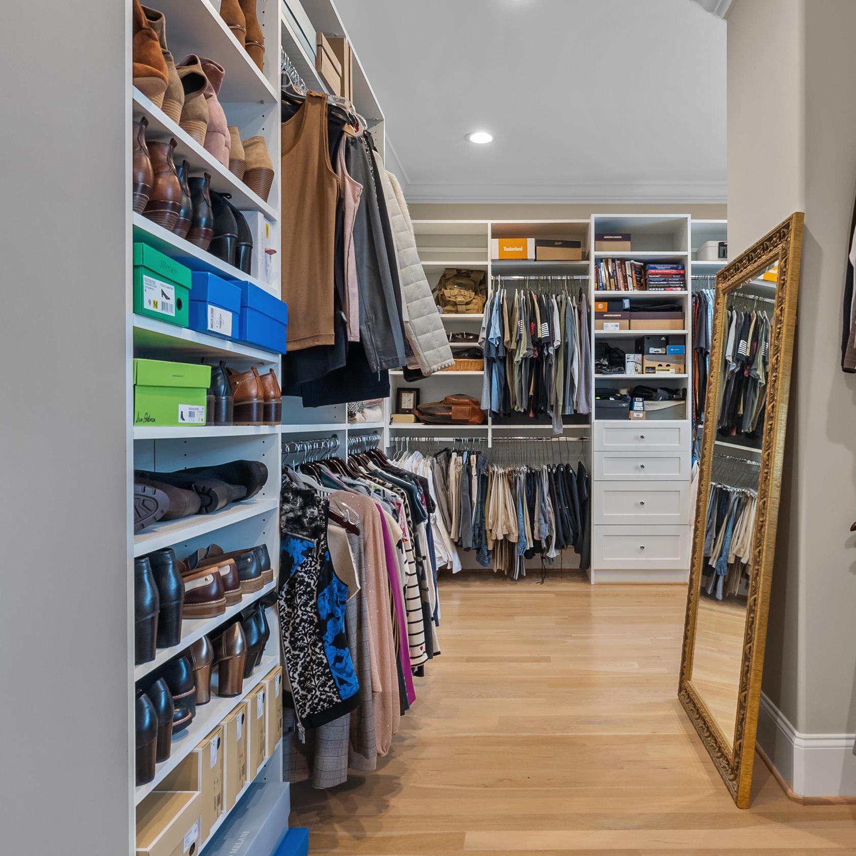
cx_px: 511
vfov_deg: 62.9
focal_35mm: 25
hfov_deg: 62.4
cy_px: 419
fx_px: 699
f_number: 8
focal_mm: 16
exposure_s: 1/6
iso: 250
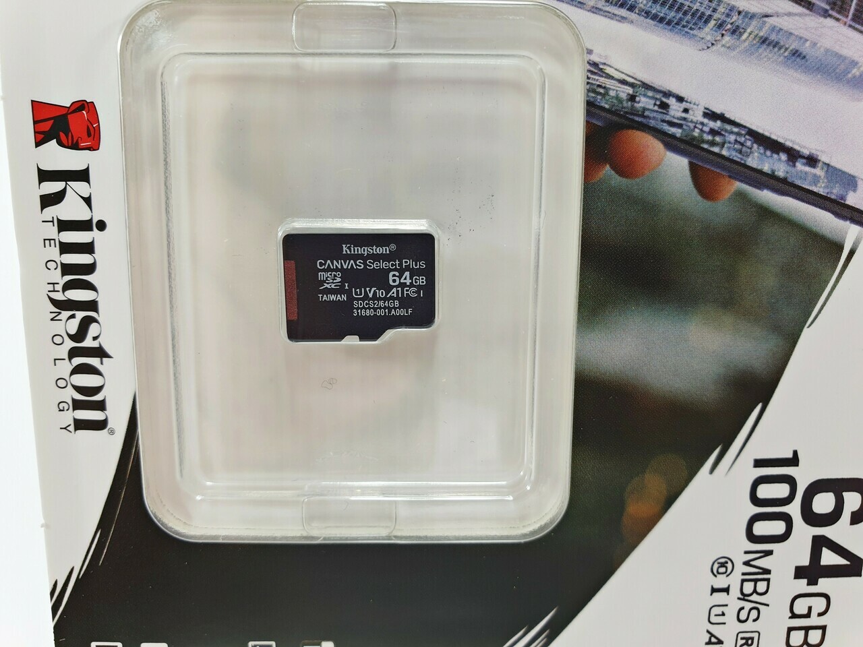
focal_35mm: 26
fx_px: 648
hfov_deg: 67.3
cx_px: 432
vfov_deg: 53.1
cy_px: 324
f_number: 2.4
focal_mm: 4.3
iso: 50
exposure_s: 1/50
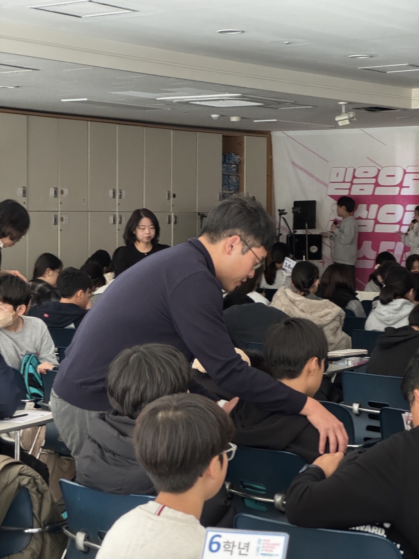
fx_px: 1243
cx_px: 210
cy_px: 280
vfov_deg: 25.3
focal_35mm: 77
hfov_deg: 19.1
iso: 640
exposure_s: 1/49
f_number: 2.8
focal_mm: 9
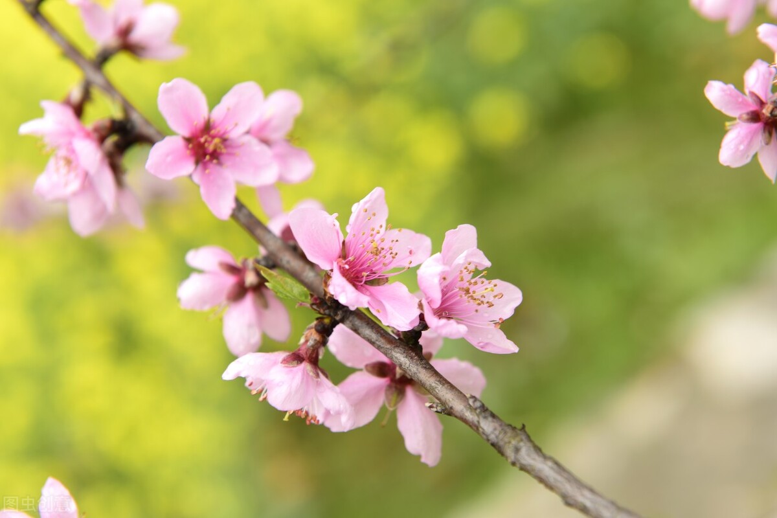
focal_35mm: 70
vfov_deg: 19.5
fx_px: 1511
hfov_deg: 28.8
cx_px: 388
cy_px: 259
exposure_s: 1/100
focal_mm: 70
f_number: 5.6
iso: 64
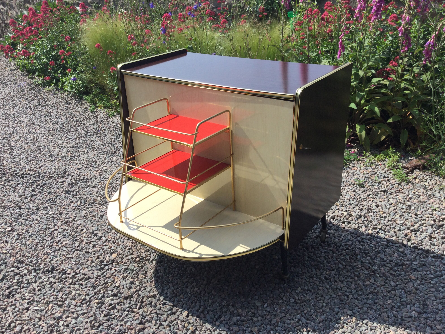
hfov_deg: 56.8
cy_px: 165
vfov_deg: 44.2
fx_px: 411
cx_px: 222
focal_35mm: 32
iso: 25
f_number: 2.4
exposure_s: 1/1058
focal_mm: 3.3
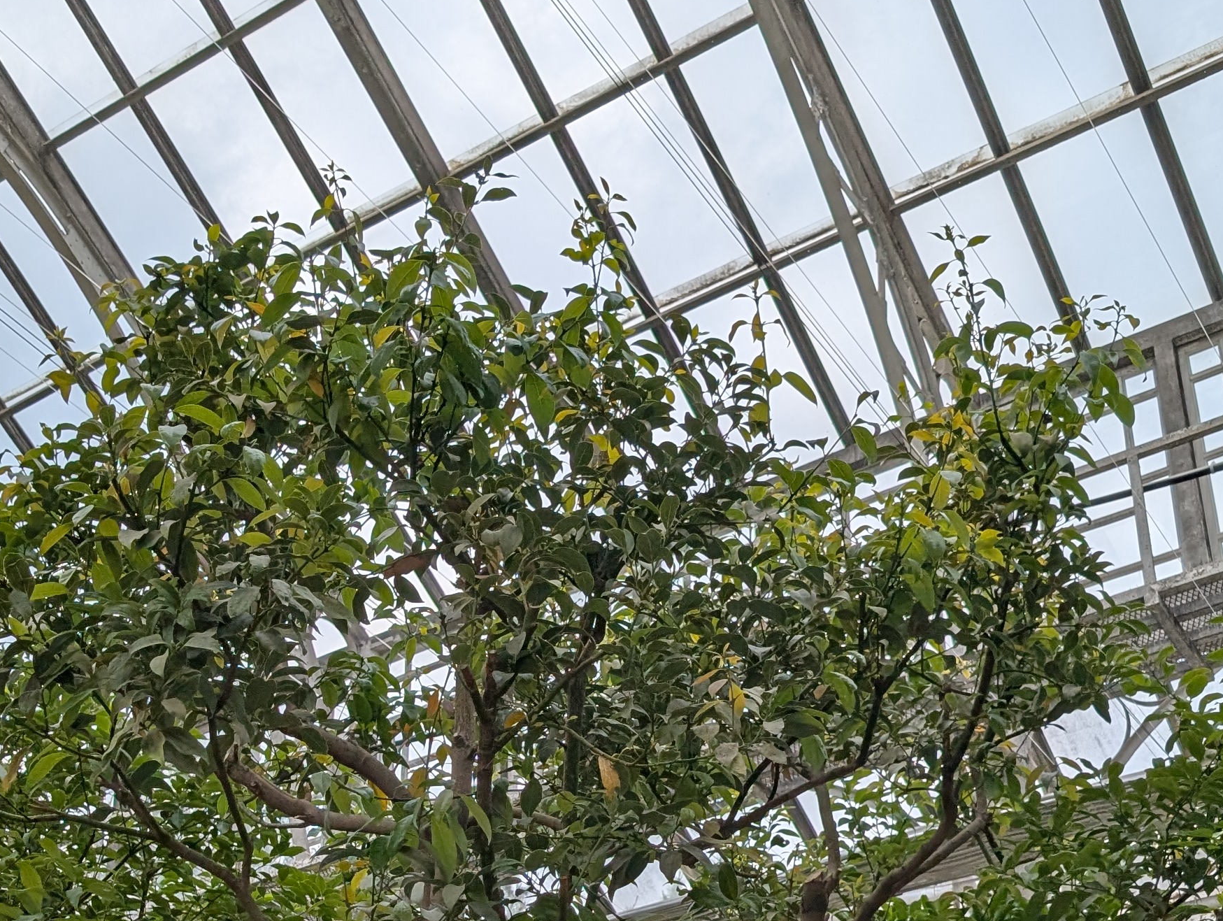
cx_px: 482
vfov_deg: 24.8
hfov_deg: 34.2
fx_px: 1981
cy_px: 942
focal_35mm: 56
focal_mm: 6.9
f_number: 1.68
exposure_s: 1/1357
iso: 20
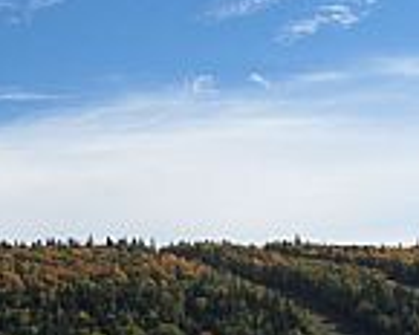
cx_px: 162
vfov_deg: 14.4
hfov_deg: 18.3
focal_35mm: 105
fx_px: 1302
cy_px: 361
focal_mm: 4.6
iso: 64
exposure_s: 1/357
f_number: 6.3
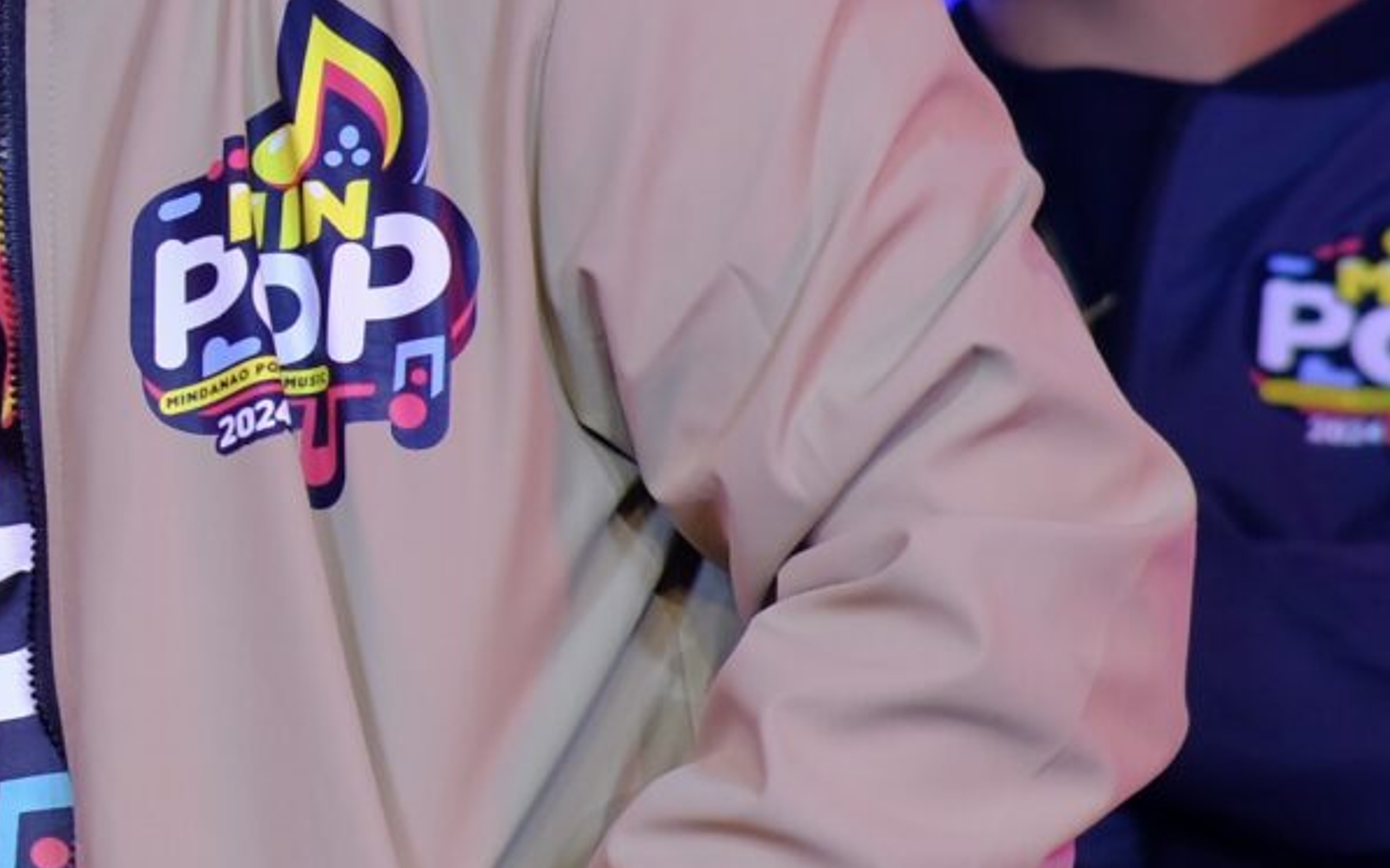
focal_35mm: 560
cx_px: -1143
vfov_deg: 2.3
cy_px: 72
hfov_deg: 3.7
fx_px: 21212
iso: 400
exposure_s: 1/180
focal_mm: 85
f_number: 2.8
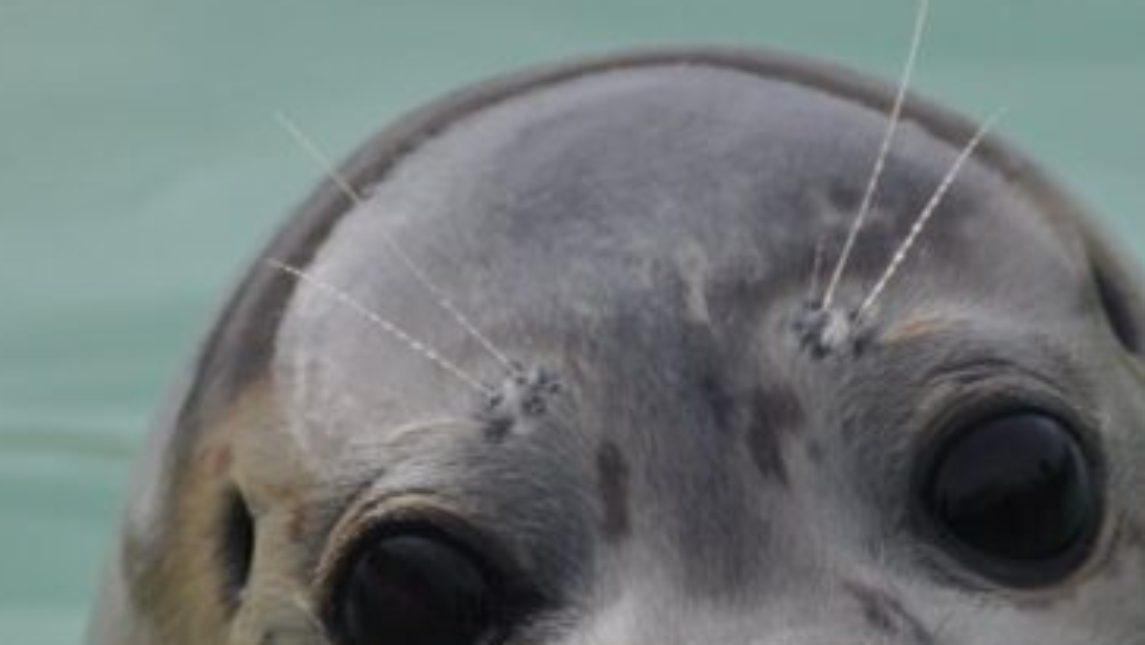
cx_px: 834
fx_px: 20955
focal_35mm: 690
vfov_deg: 1.8
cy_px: 617
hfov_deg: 3.1
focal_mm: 200
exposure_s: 1/1250
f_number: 5.3
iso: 400
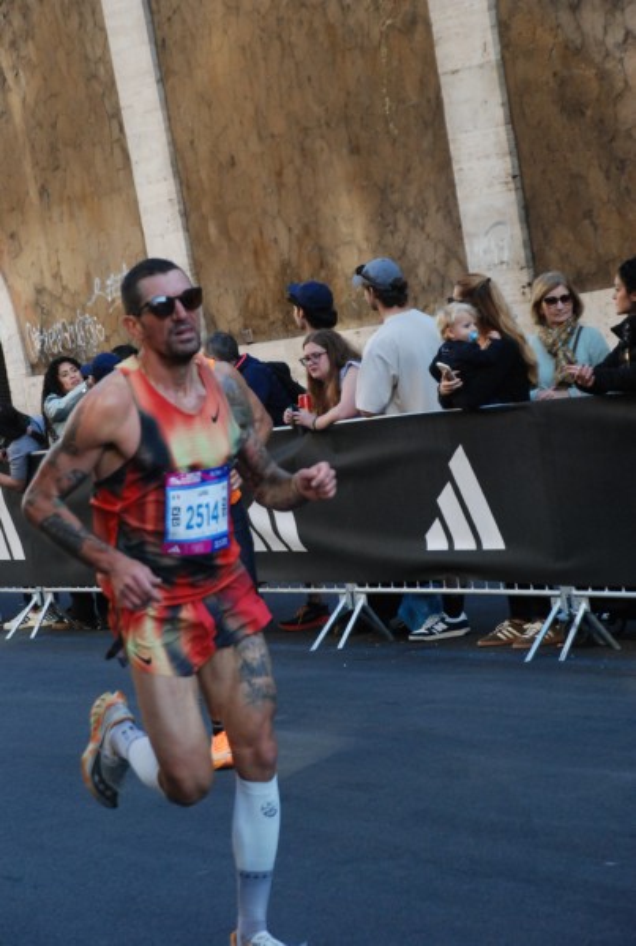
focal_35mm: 120
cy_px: 473
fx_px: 3163
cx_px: 318
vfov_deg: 17.0
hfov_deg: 11.5
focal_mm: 80
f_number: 5.6
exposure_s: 1/500
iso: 1000
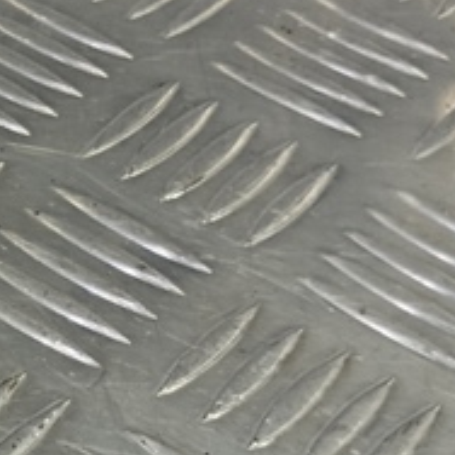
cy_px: 254
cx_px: -549
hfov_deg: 12.9
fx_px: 1651
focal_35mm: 111
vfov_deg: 15.7
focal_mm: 4.11
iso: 115
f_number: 1.6
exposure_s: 1/33.3
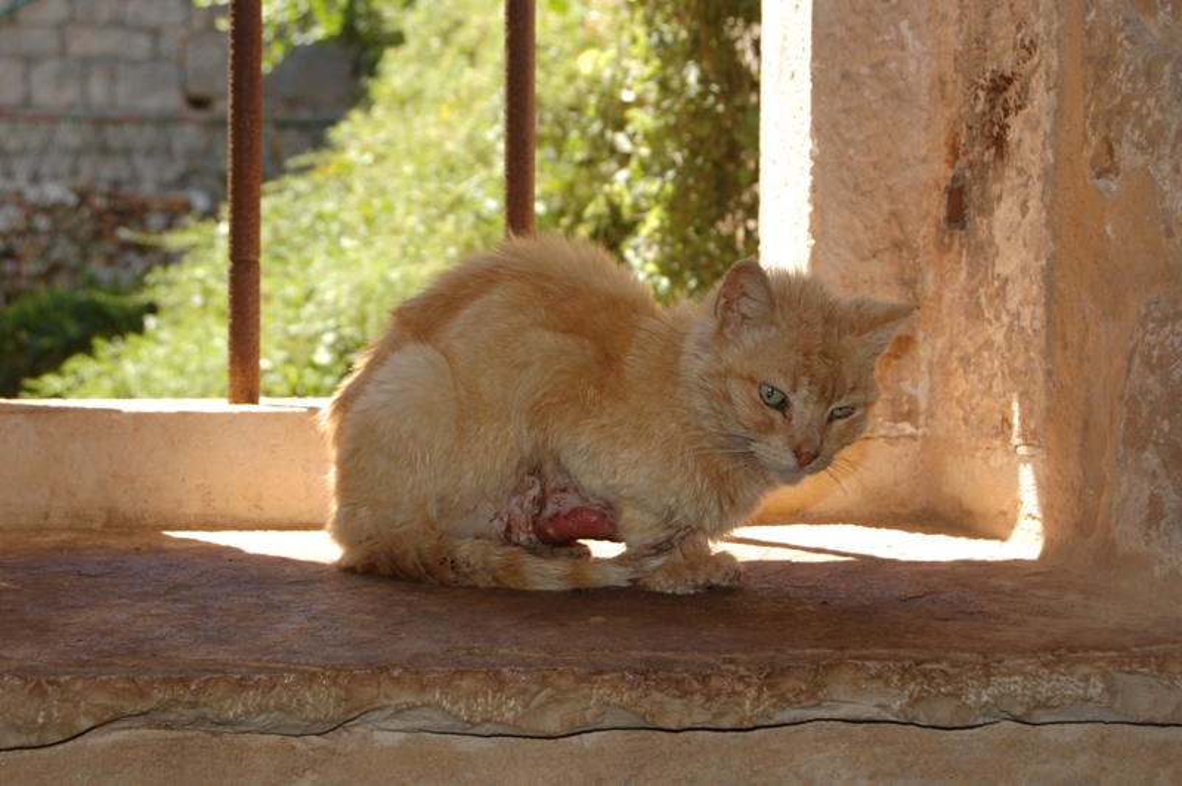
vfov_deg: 17.5
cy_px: 393
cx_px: 591
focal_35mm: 78
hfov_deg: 26.0
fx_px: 2559
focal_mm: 52
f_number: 5.6
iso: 400
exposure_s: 1/60
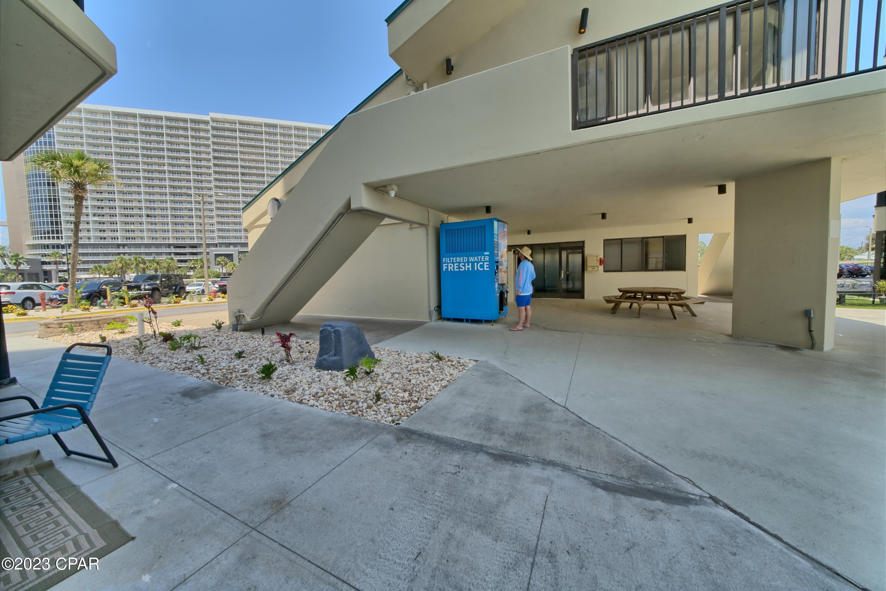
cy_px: 296
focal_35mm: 12
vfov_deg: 90.0
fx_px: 295
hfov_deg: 112.6
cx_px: 443
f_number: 19
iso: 200
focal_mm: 12
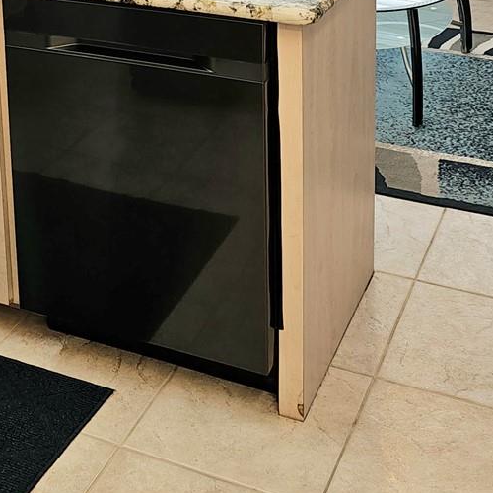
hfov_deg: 26.4
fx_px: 1047
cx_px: 169
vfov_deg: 24.2
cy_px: -86
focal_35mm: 65
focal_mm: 6.3
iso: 80
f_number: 1.7
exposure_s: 1/60.2
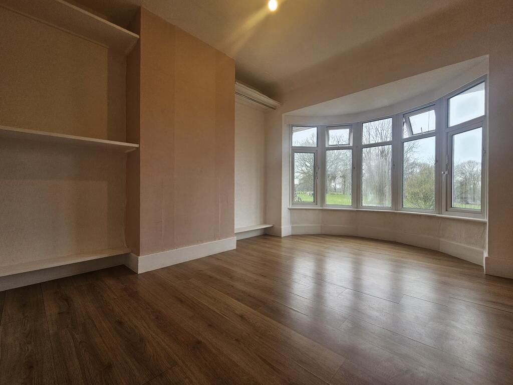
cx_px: 256
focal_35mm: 13
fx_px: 193
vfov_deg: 89.9
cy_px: 192
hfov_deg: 106.2
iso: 64
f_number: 2.2
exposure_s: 1/101
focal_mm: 2.2
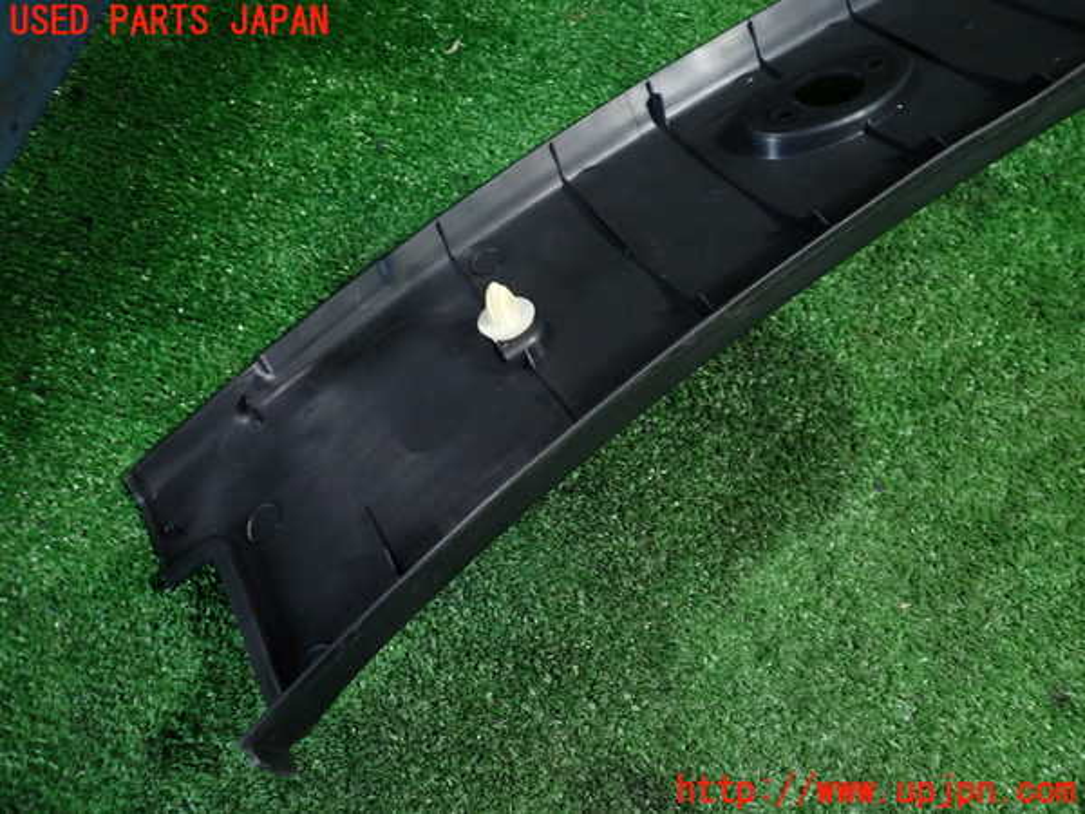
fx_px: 940
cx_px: 542
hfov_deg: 60.0
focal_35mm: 30
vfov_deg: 46.8
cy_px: 407
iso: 250
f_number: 2.3
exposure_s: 1/30
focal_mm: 5.4
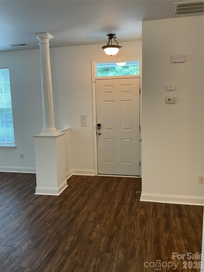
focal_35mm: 29
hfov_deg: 48.2
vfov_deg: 61.7
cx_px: 102
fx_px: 228
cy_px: 136
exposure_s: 1/60
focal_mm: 3
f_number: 1.8
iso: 125
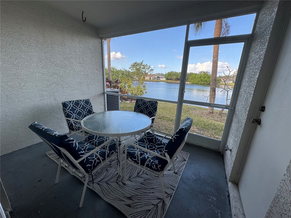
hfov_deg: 102.1
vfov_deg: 85.7
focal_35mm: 14
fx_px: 118
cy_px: 109
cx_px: 146
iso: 40
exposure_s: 1/147
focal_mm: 2.22
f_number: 2.2
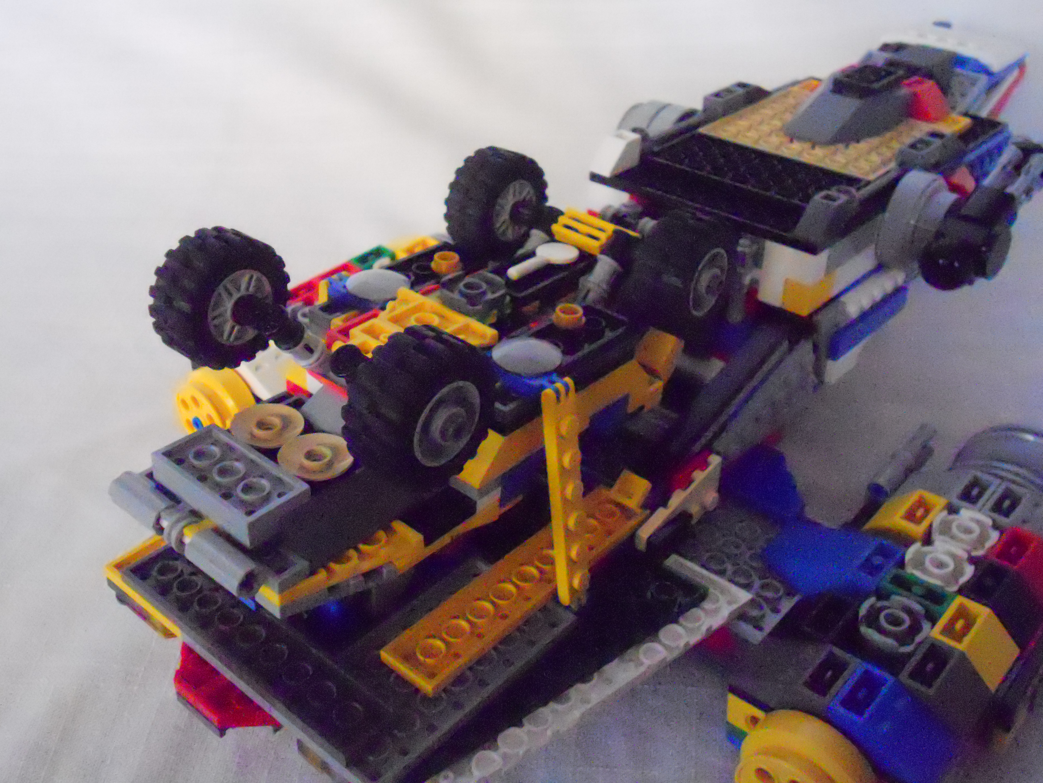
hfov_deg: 49.0
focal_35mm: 38
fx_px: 1145
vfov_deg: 37.7
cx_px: 522
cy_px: 392
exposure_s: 1/80
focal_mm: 6.9
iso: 3200
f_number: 3.9
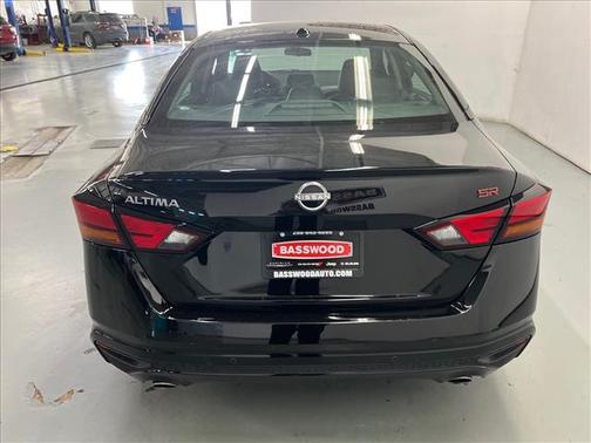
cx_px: 296
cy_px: 222
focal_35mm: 26
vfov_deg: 53.1
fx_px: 444
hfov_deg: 67.3
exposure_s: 1/60
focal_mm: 5.7
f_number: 1.5
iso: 200
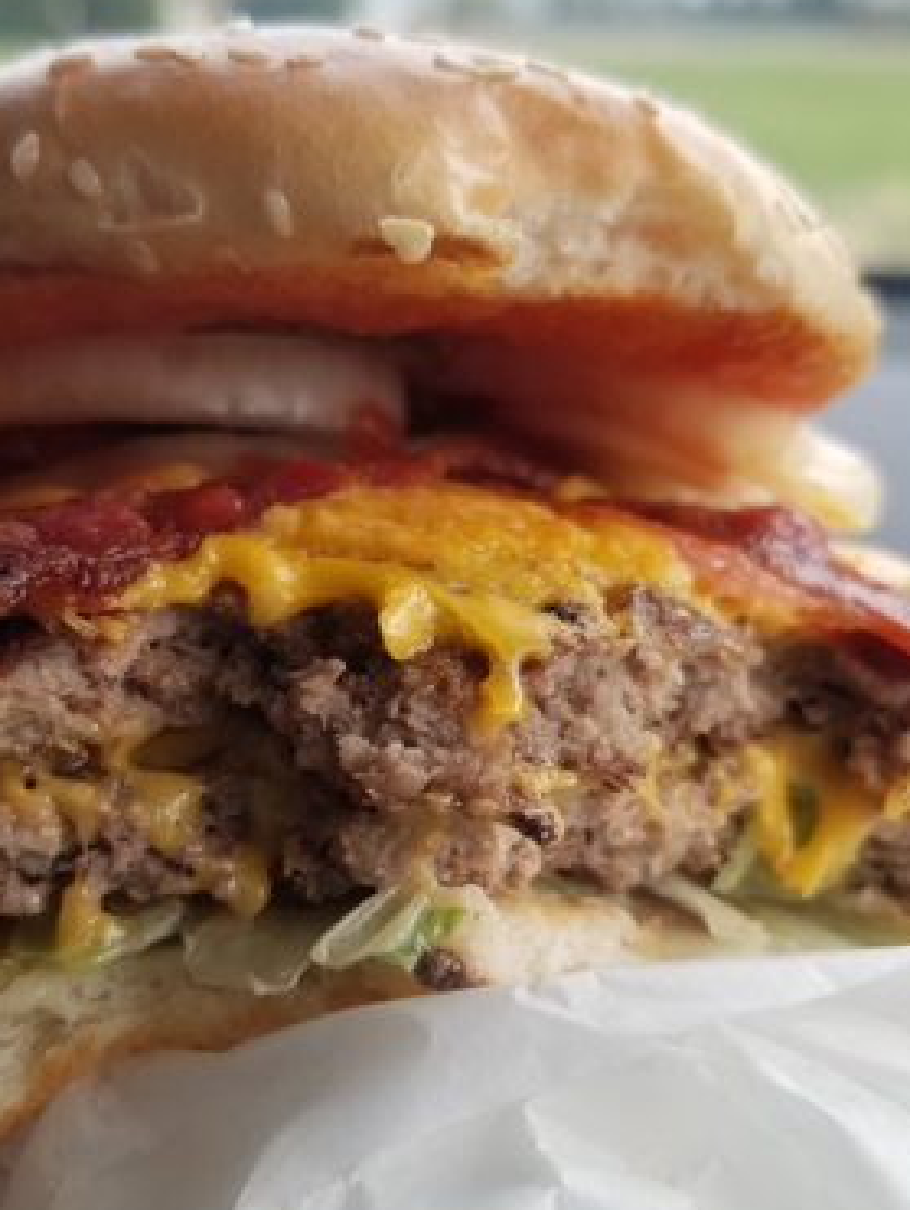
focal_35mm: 42
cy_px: 636
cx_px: 398
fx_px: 1470
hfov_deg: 34.4
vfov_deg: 44.7
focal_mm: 4.3
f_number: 1.7
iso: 50
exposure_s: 1/301
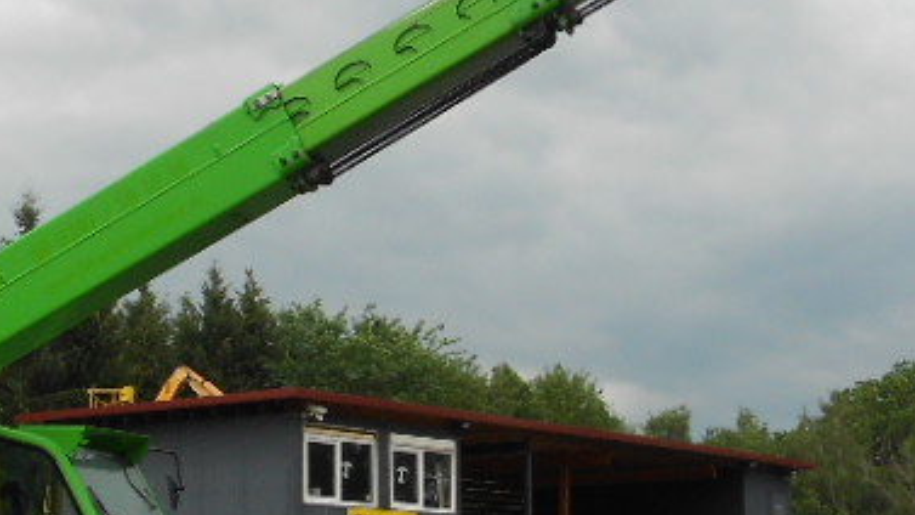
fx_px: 1868
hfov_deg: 27.5
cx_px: 381
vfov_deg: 15.7
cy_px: 270
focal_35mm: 77
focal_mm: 4.6
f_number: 3.2
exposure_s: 1/640
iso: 80
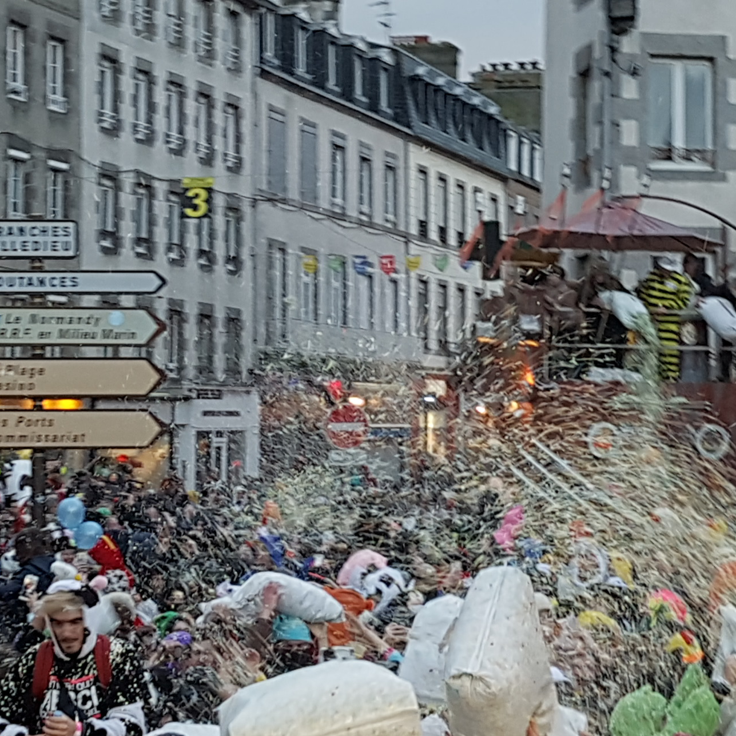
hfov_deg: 23.9
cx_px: 444
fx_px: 1732
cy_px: 252
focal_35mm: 72
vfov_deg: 23.9
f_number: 1.7
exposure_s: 1/50
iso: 80
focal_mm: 4.2
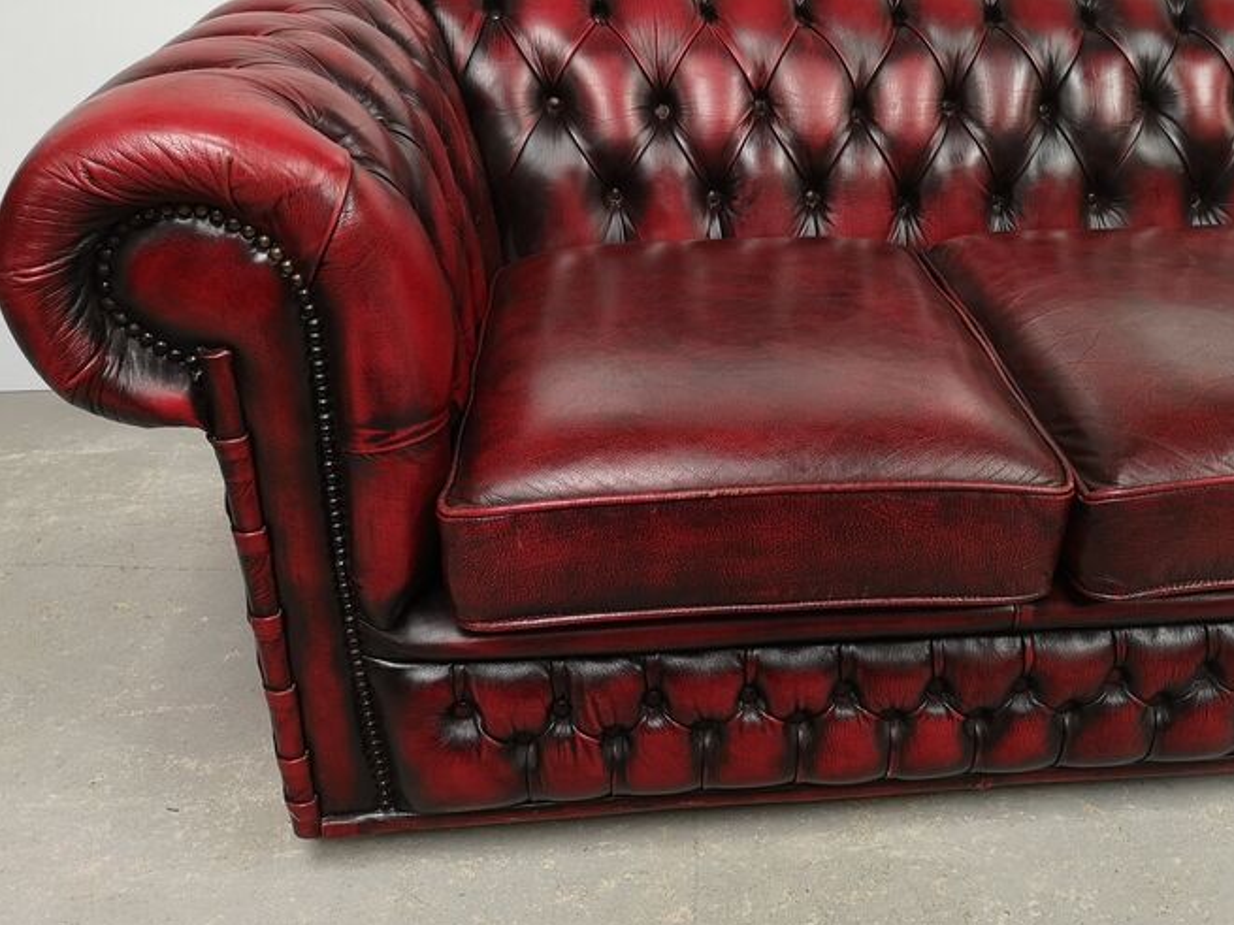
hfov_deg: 55.1
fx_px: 1176
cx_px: 722
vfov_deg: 42.8
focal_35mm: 33
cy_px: 382
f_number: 1.8
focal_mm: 5.58
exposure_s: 1/100
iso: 200
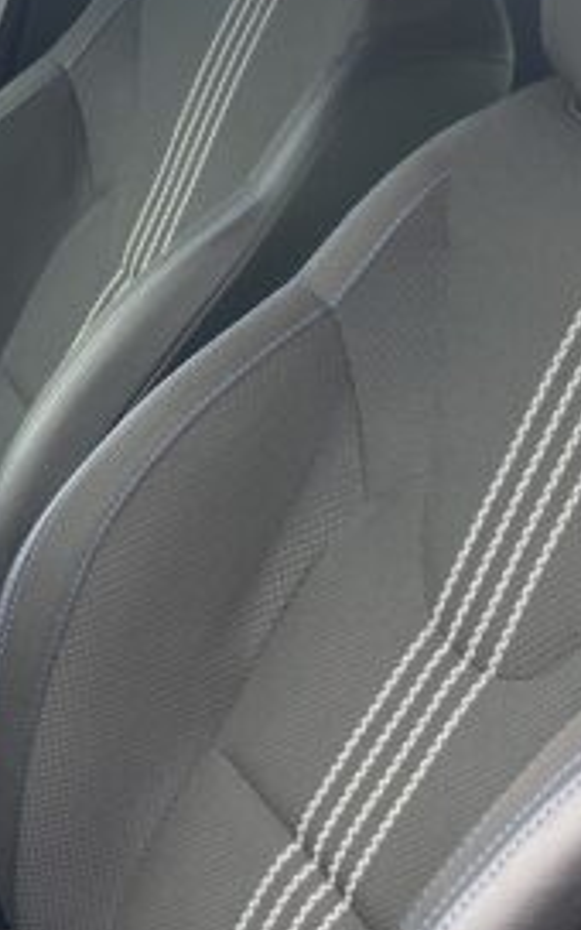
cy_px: 588
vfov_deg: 25.4
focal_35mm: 81
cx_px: -41
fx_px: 2052
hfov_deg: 15.7
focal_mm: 4.25
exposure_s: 1/121
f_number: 1.8
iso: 64
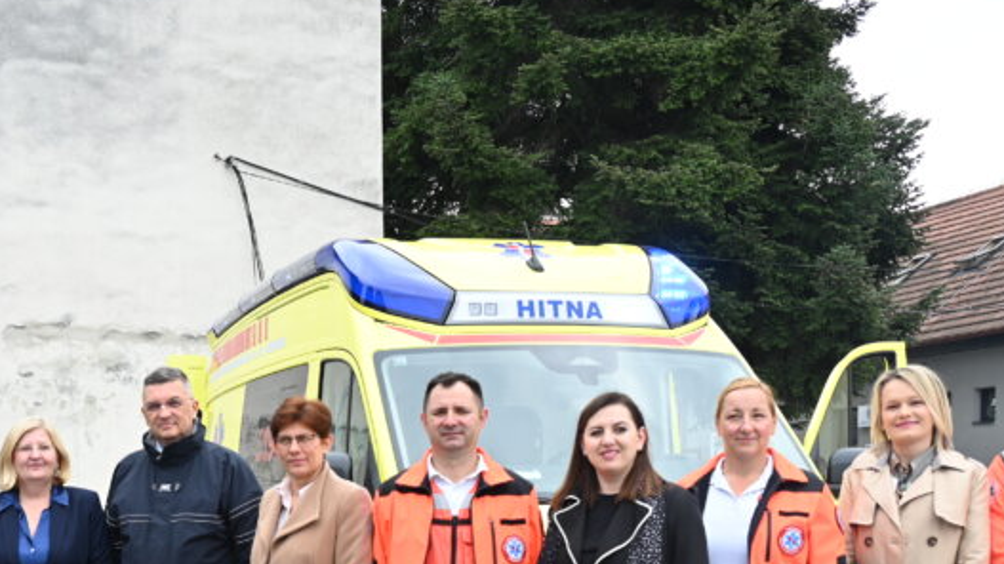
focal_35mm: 59
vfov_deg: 19.4
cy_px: 635
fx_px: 1570
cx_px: 286
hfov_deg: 34.9
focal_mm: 29
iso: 100
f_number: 5
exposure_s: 1/100
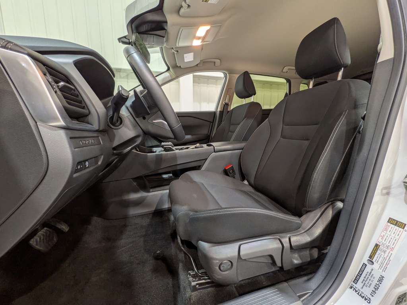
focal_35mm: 14
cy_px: 152
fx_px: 165
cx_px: 204
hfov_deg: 102.1
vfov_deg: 85.7
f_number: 2.2
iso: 63
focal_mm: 1.83
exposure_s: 1/33.3
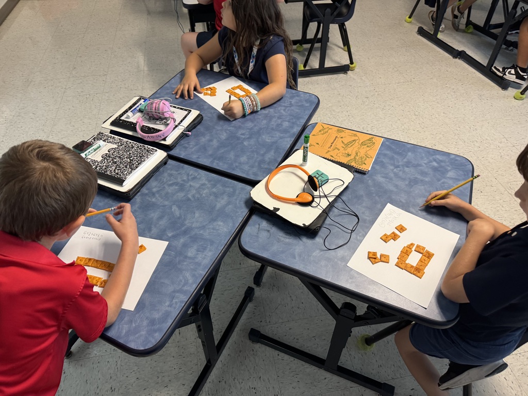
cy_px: 198
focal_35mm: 24
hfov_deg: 71.6
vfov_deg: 56.8
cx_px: 264
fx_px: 366
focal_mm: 6.76
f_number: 1.78
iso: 250
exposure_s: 1/60
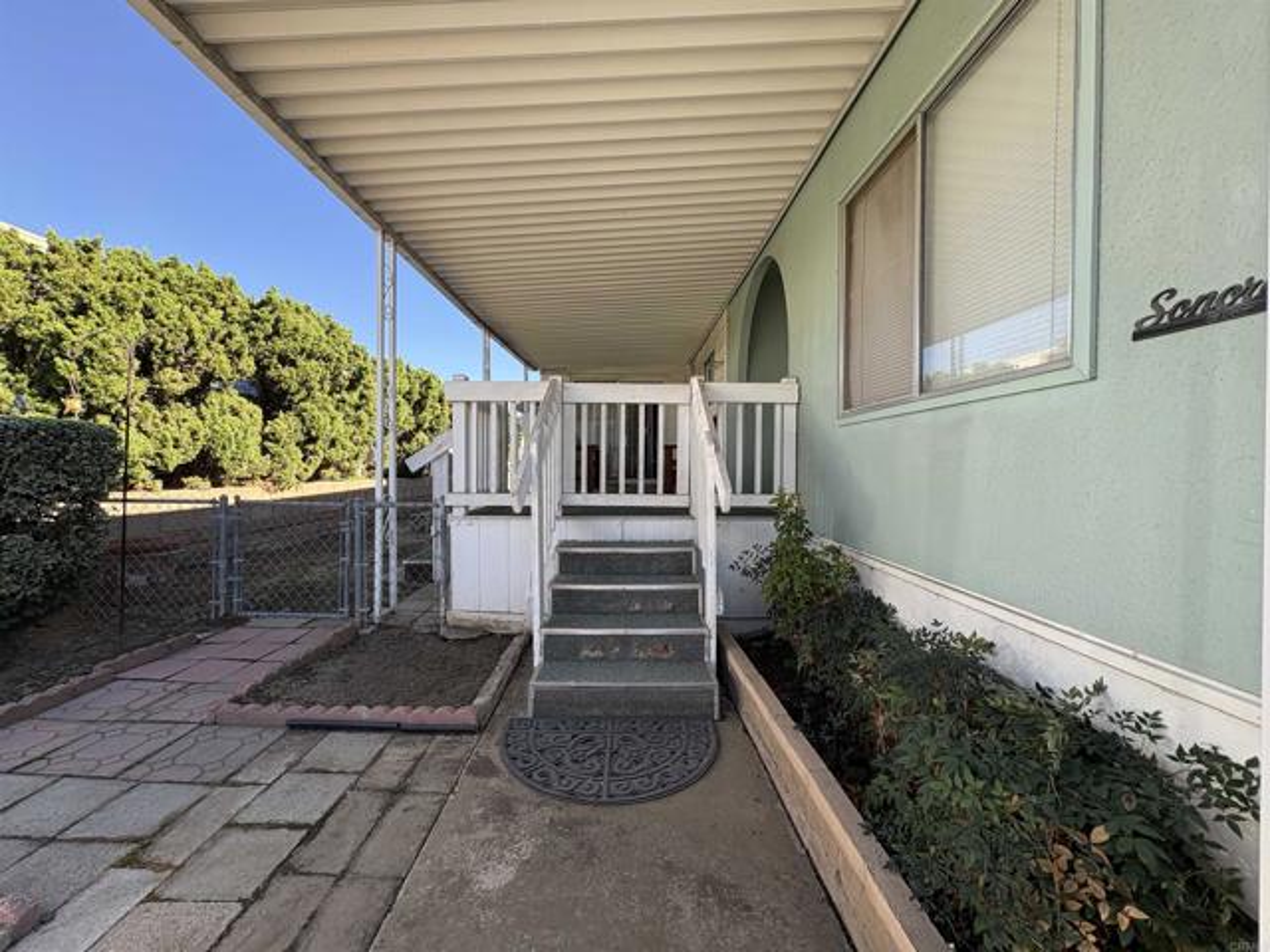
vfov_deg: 85.7
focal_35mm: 14
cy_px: 476
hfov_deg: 102.1
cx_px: 635
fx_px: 514
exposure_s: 1/479
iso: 64
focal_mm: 2.22
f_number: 2.2
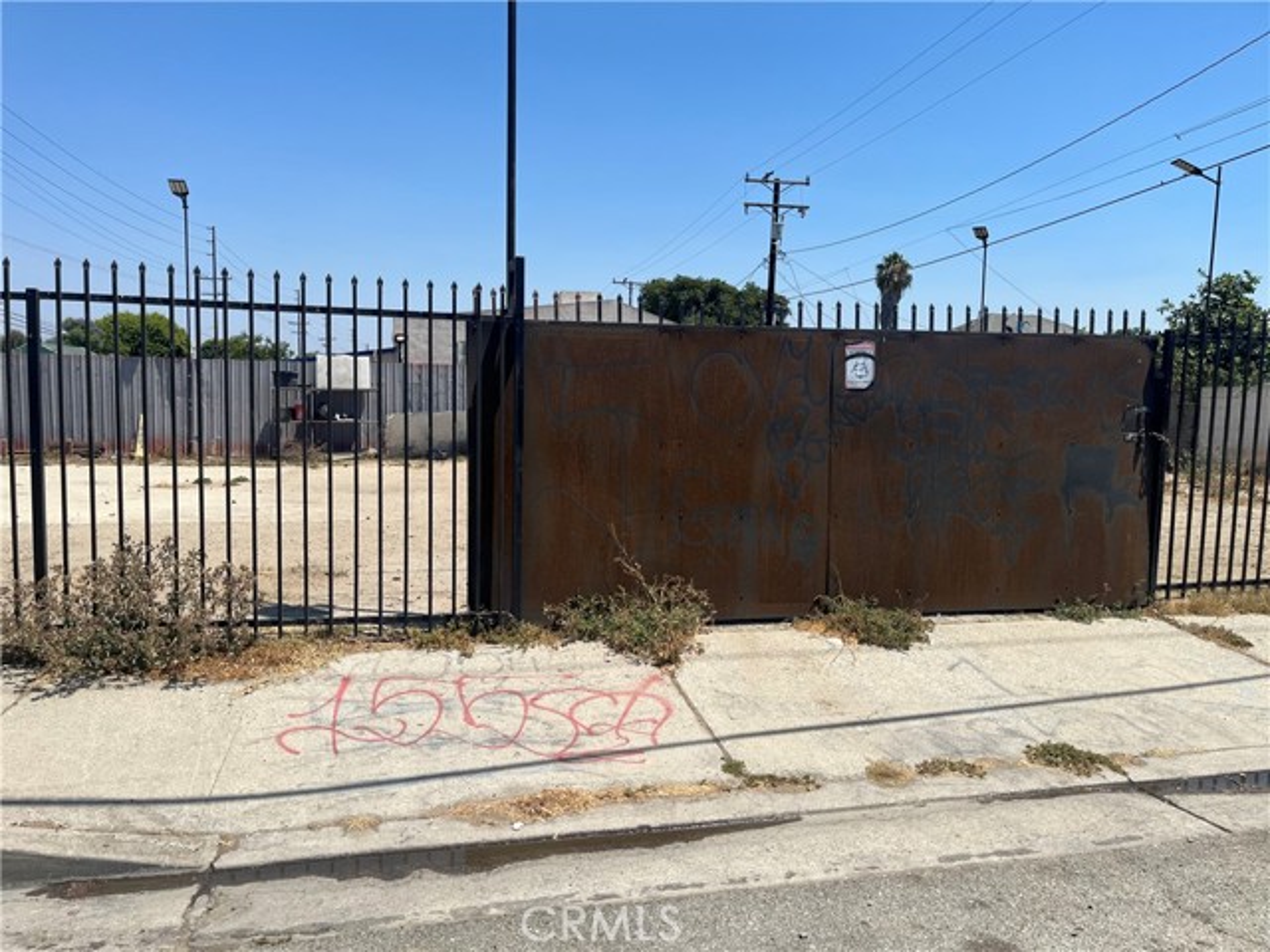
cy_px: 476
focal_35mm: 26
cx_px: 635
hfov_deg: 67.3
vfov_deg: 53.1
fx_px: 954
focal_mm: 5.1
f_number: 1.6
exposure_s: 1/4651
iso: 50
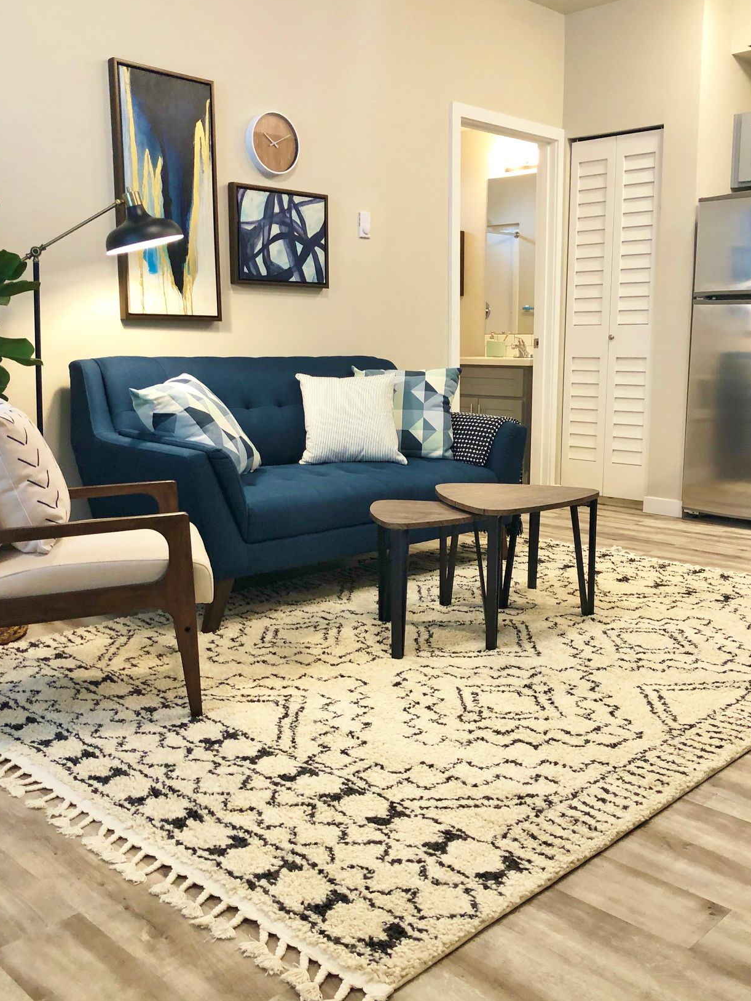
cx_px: 435
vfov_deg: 55.3
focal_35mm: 33
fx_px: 954
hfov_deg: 42.8
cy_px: 522
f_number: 1.8
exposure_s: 1/15
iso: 40
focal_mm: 3.99
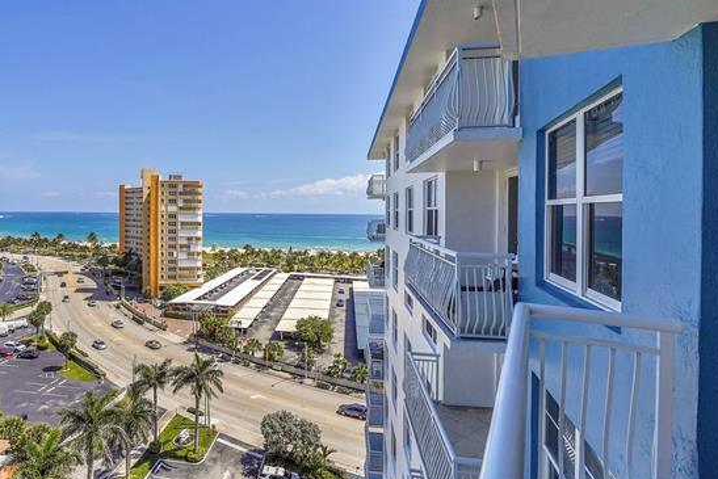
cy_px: 213
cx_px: 272
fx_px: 379
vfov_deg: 64.4
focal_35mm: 19
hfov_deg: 85.3
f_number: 8
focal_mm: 13
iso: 400
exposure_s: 1/1250
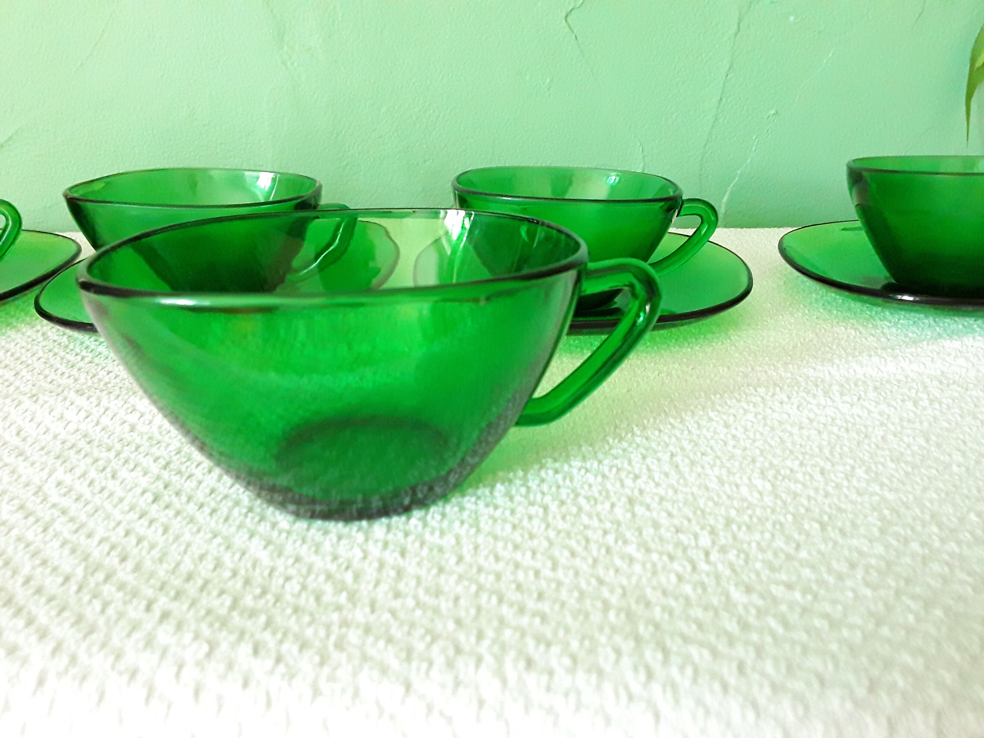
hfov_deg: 65.3
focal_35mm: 27
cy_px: 369
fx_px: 768
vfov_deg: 51.4
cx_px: 492
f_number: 1.9
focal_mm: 2.91
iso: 400
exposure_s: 1/20
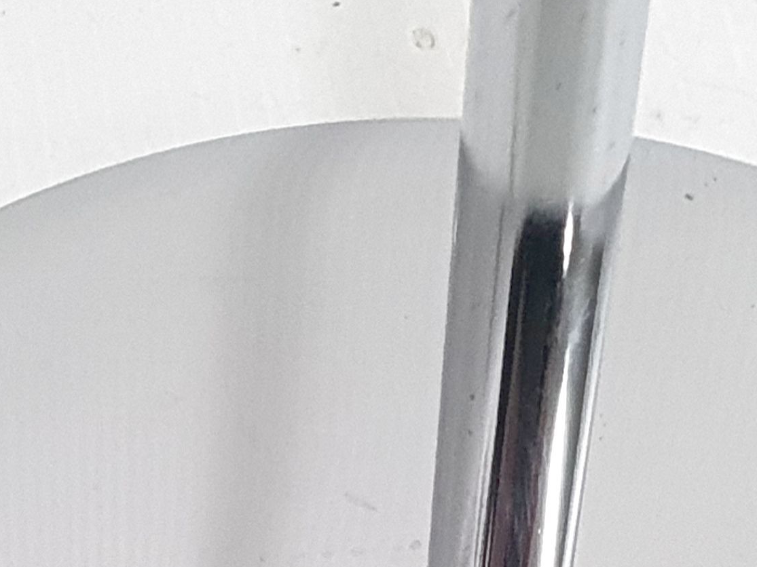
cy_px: 941
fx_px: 2055
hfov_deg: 20.9
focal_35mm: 94
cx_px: 355
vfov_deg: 14.3
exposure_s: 1/50
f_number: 2.4
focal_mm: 4.3
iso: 400
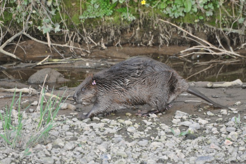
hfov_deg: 4.6
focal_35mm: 450
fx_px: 3071
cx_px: 123
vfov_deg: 3.0
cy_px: 82
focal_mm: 300
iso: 800
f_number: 5.6
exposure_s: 1/90
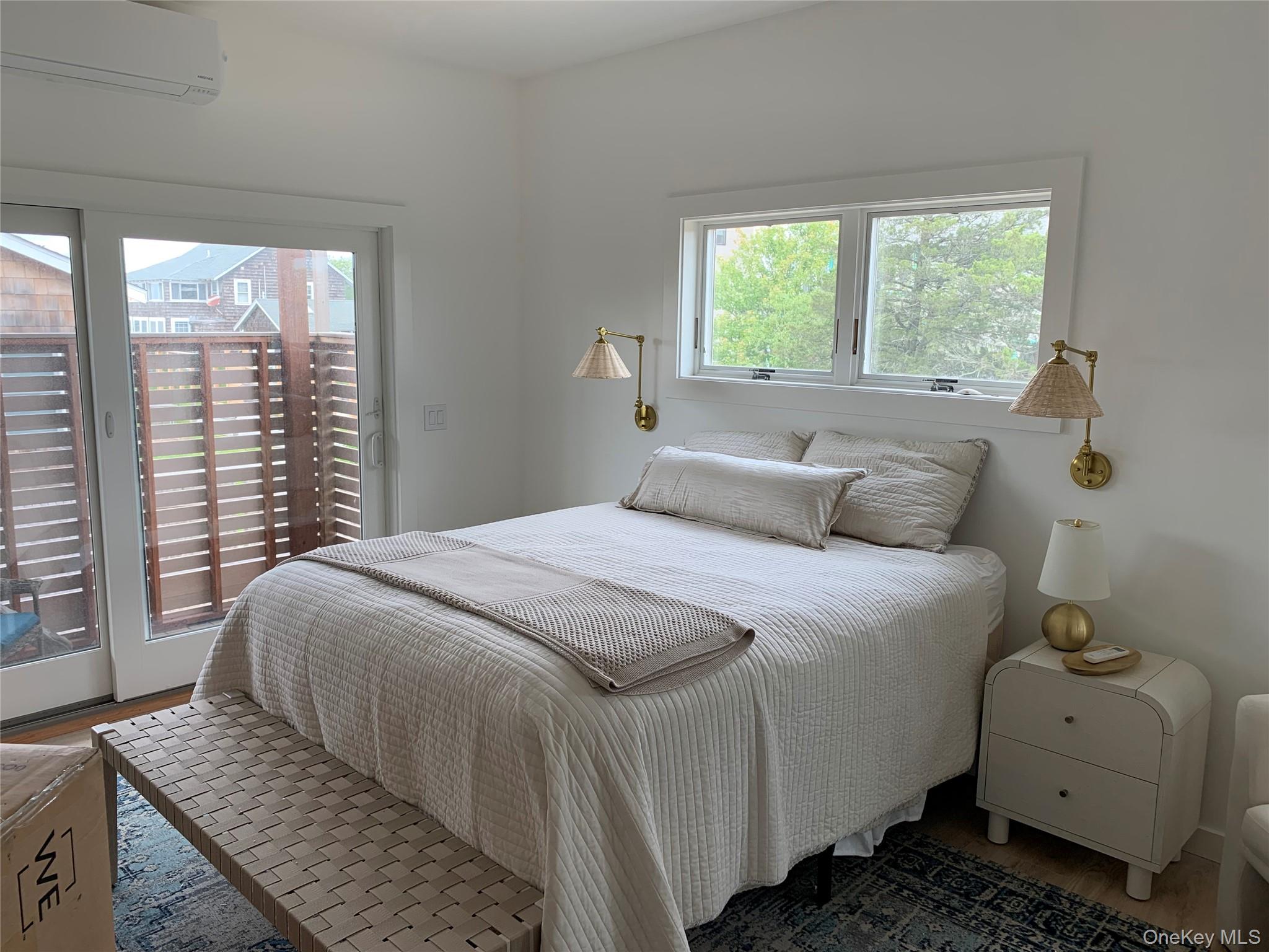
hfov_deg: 67.3
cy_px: 476
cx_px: 634
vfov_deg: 53.1
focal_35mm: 26
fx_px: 953
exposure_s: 1/122
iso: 32
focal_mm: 4.25
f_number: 1.8
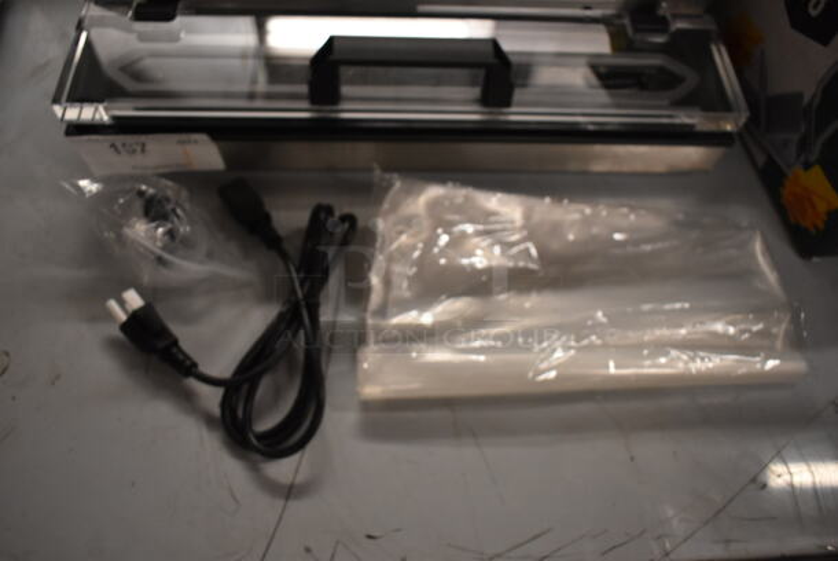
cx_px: 419
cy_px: 280
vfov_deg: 43.7
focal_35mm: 30
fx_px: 699
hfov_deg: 61.9
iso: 1800
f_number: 3.5
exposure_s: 1/125
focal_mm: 20
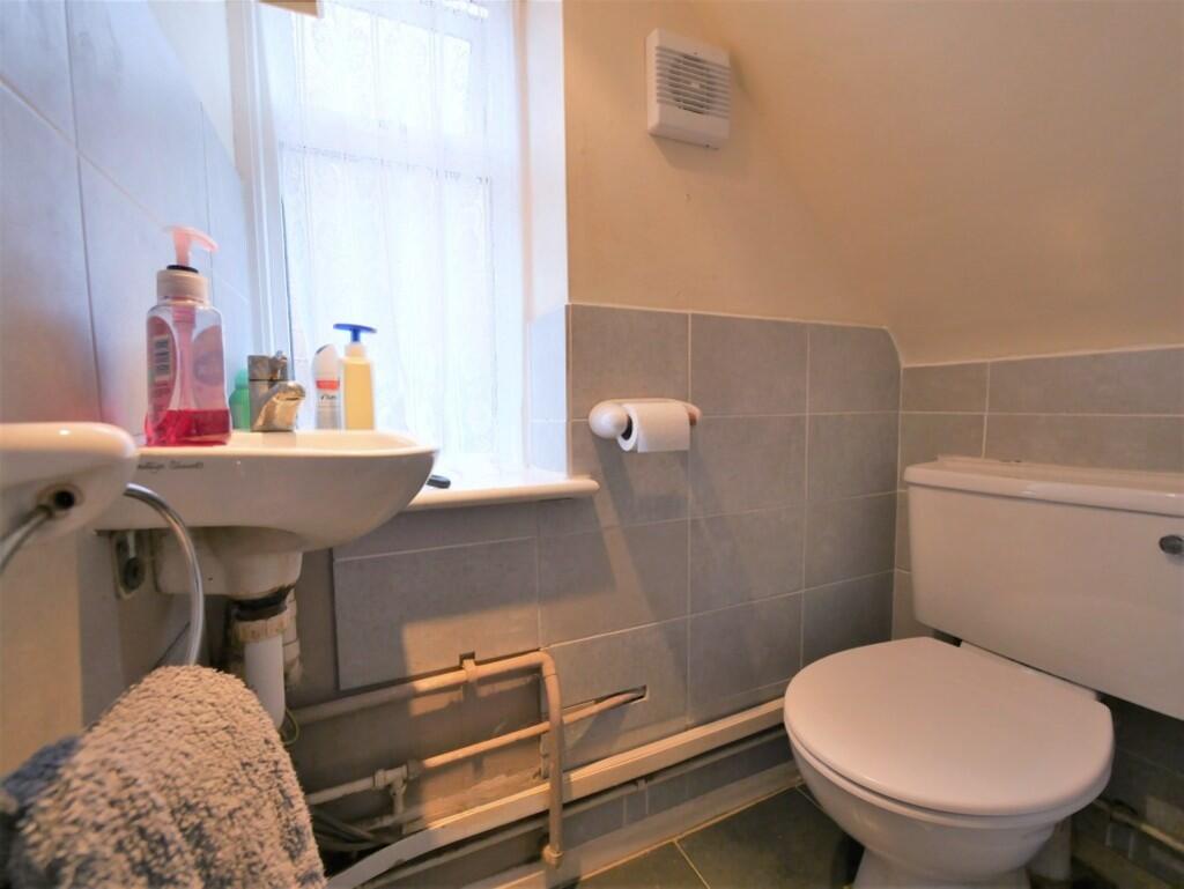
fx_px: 479
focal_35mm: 14
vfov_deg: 85.7
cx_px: 592
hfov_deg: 102.0
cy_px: 444
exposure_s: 1/60
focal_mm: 7
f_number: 4
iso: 500
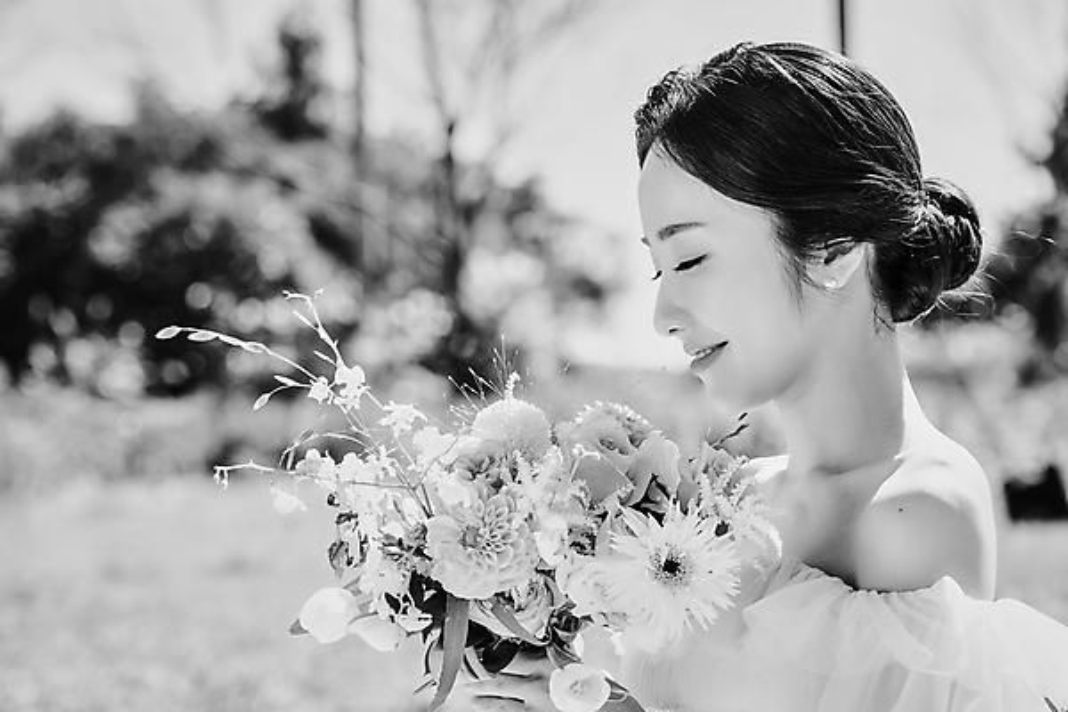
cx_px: 534
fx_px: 3560
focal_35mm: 120
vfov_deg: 11.4
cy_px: 356
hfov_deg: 17.1
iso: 400
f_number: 5.6
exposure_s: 1/800
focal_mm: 120
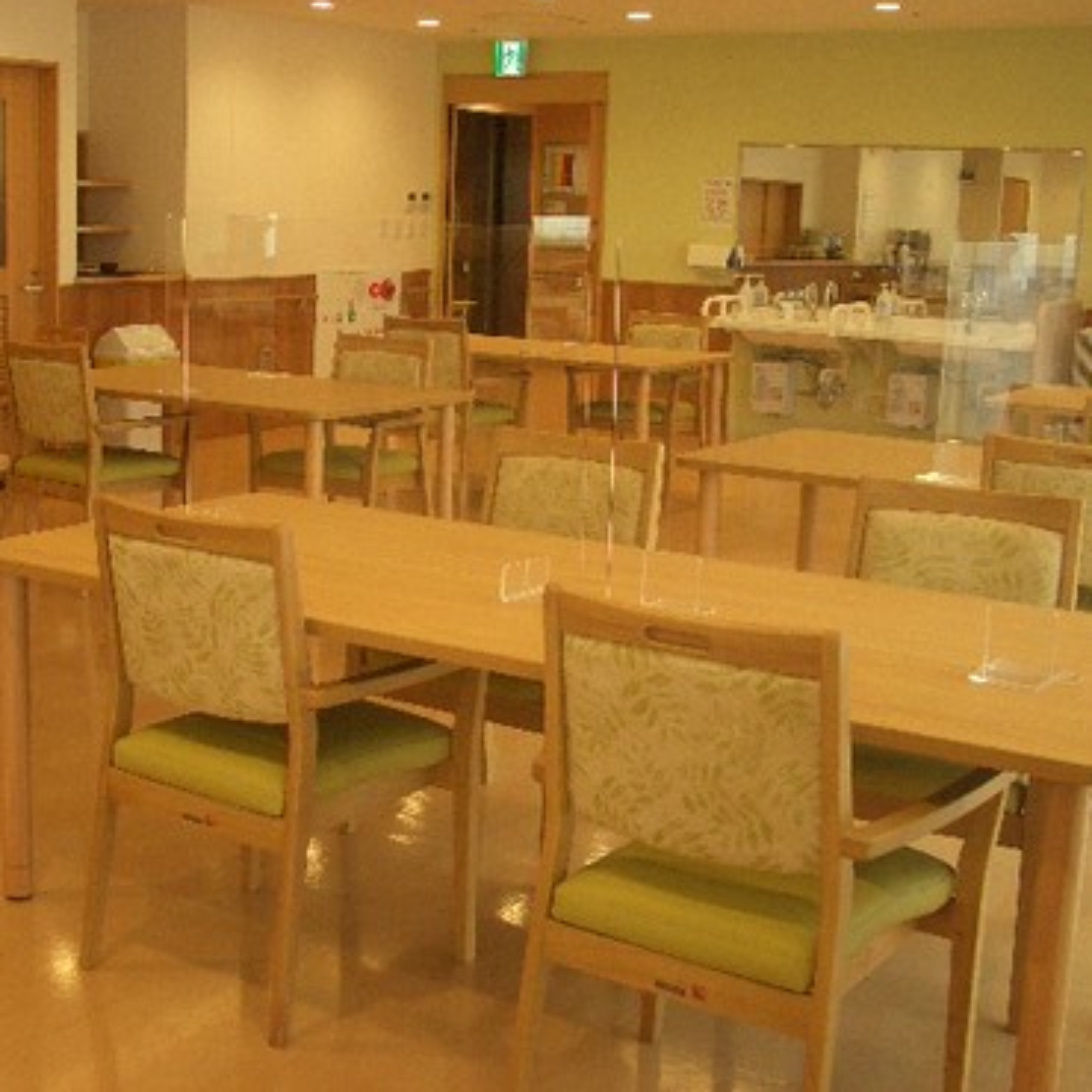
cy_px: 542
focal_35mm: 49
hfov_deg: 34.3
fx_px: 1749
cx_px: 360
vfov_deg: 34.7
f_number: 2.8
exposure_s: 1/80
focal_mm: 6.8
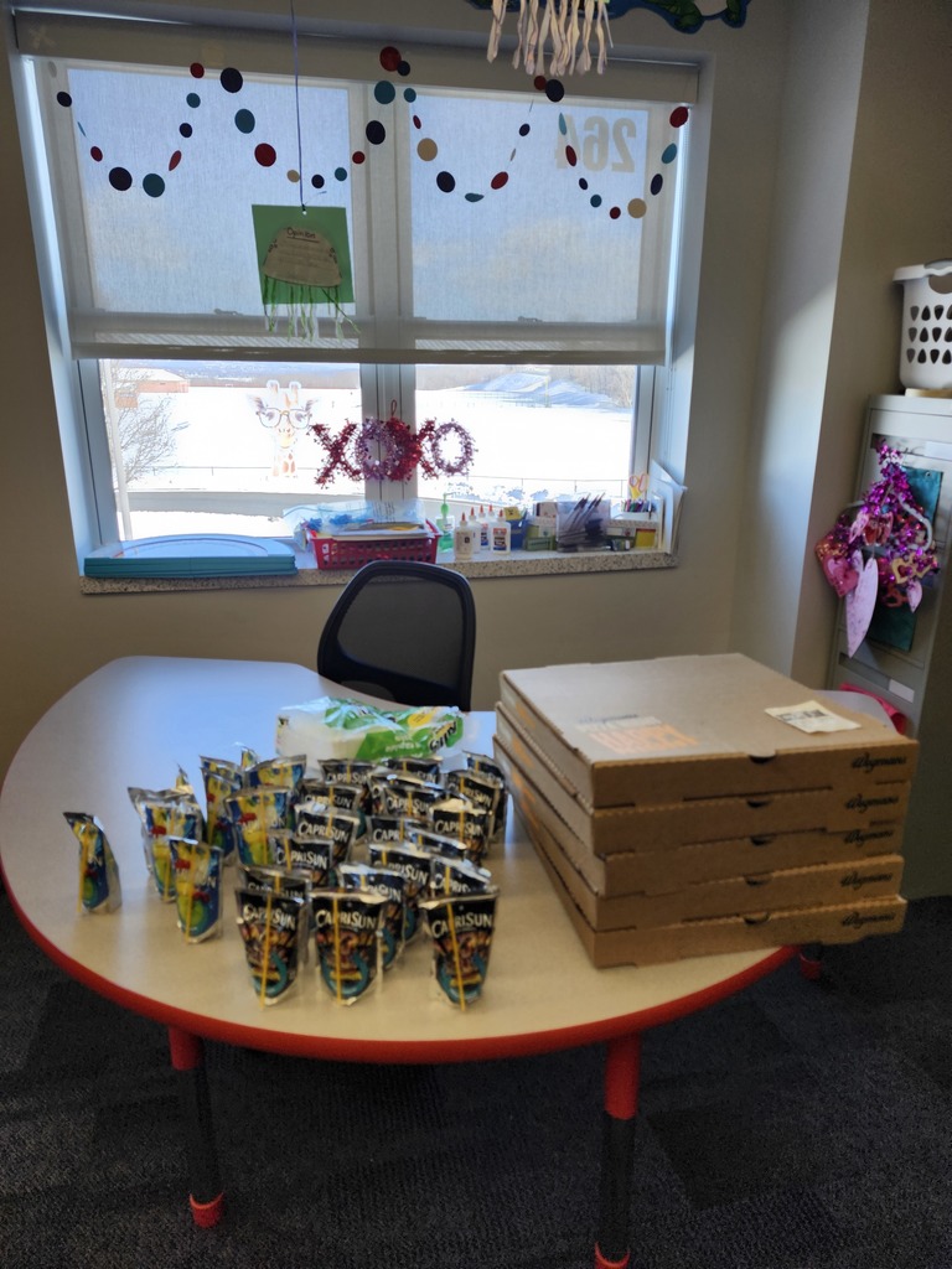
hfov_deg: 58.9
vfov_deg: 73.9
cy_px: 634
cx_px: 476
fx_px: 843
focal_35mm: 23
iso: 100
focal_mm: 5.54
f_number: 1.8
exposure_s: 1/180
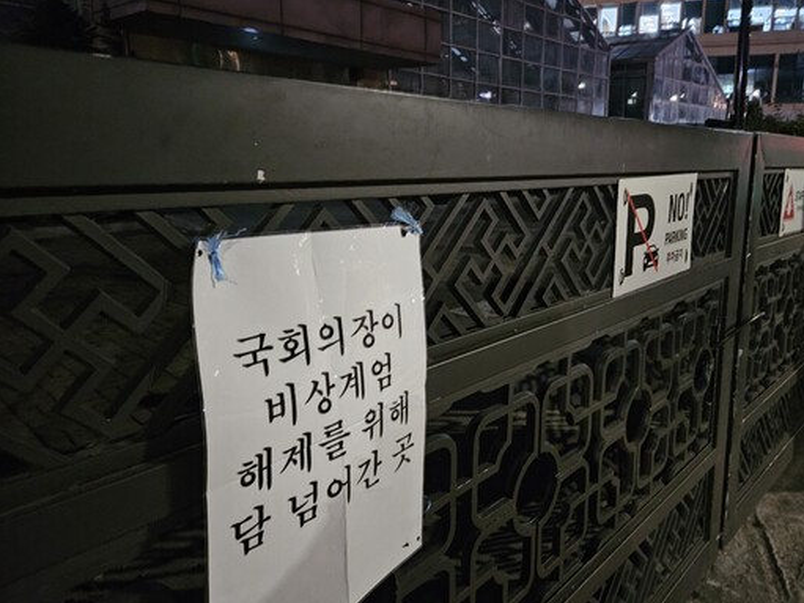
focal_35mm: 27
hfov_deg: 64.9
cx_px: 470
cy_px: 265
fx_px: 627
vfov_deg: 51.2
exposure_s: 1/24
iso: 1250
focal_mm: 5.4
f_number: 1.8
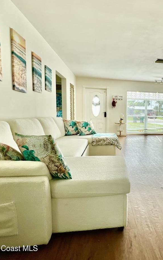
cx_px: 132
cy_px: 126
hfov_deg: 57.3
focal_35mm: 19
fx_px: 135
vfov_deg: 88.0
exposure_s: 1/723
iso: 32
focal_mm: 1.57
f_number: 1.8
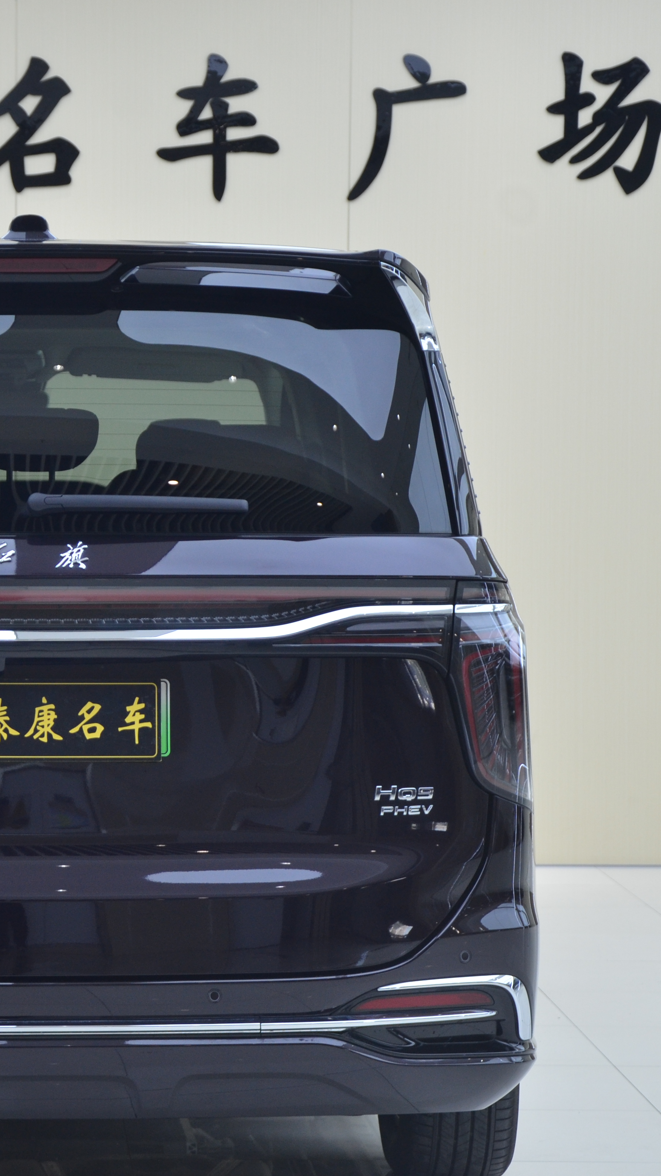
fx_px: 3863
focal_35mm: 124
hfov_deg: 9.7
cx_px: 48
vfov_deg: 17.3
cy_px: 599
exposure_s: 1/100
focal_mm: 50
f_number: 5
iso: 400
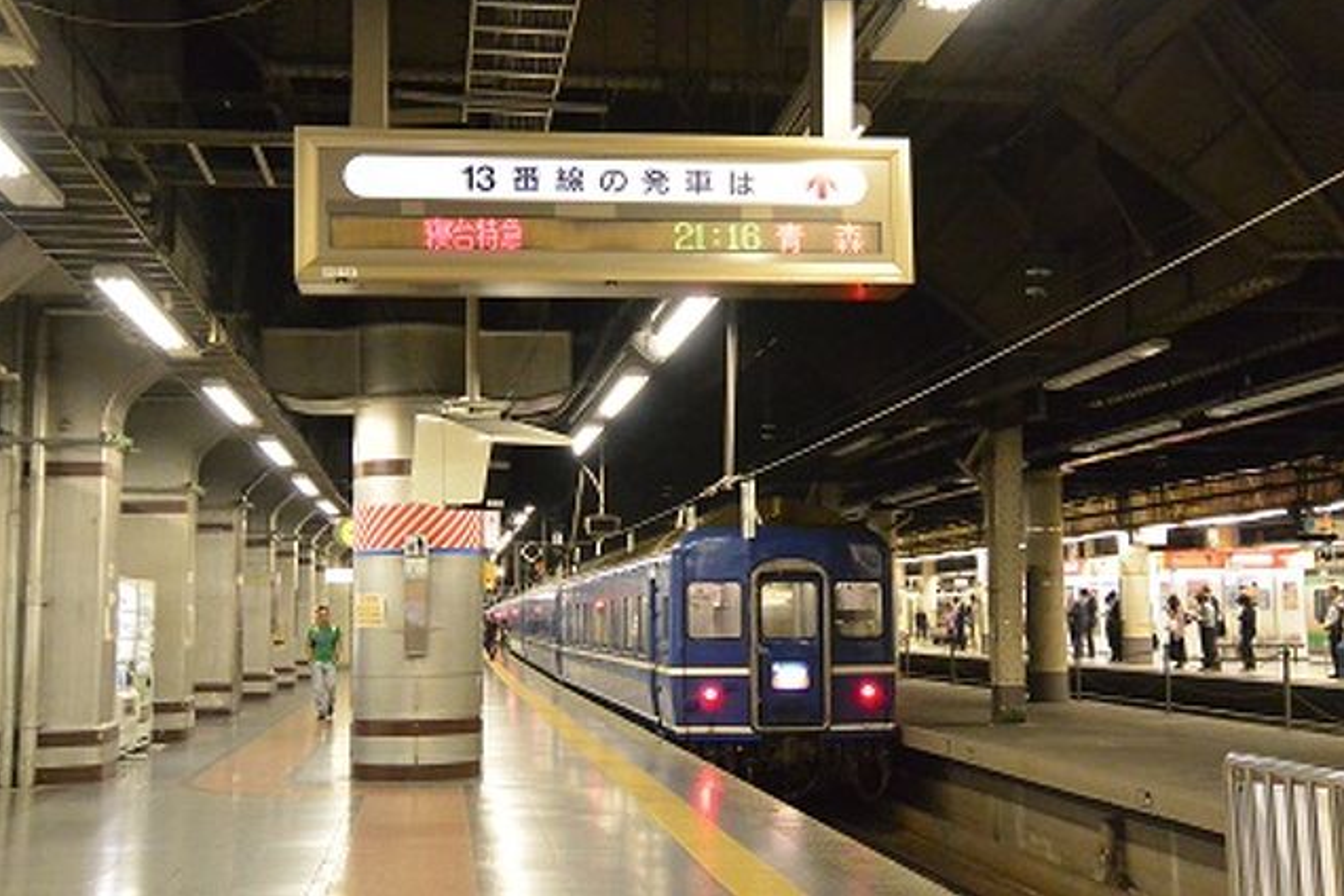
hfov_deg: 41.9
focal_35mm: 47
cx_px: 683
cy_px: 442
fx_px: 1755
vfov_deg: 28.6
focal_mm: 17.1
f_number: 4.5
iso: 2200
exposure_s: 1/60
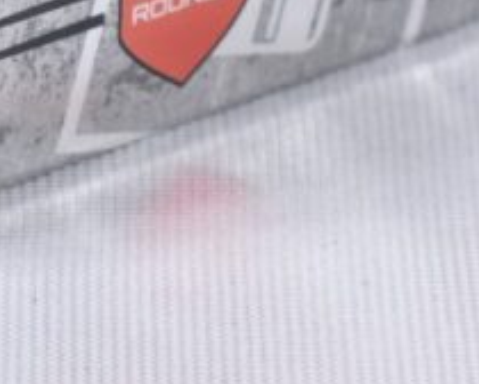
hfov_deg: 4.4
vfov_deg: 3.5
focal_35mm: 442
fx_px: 6261
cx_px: 46
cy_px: -299
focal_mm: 55
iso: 640
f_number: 5.6
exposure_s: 1/50
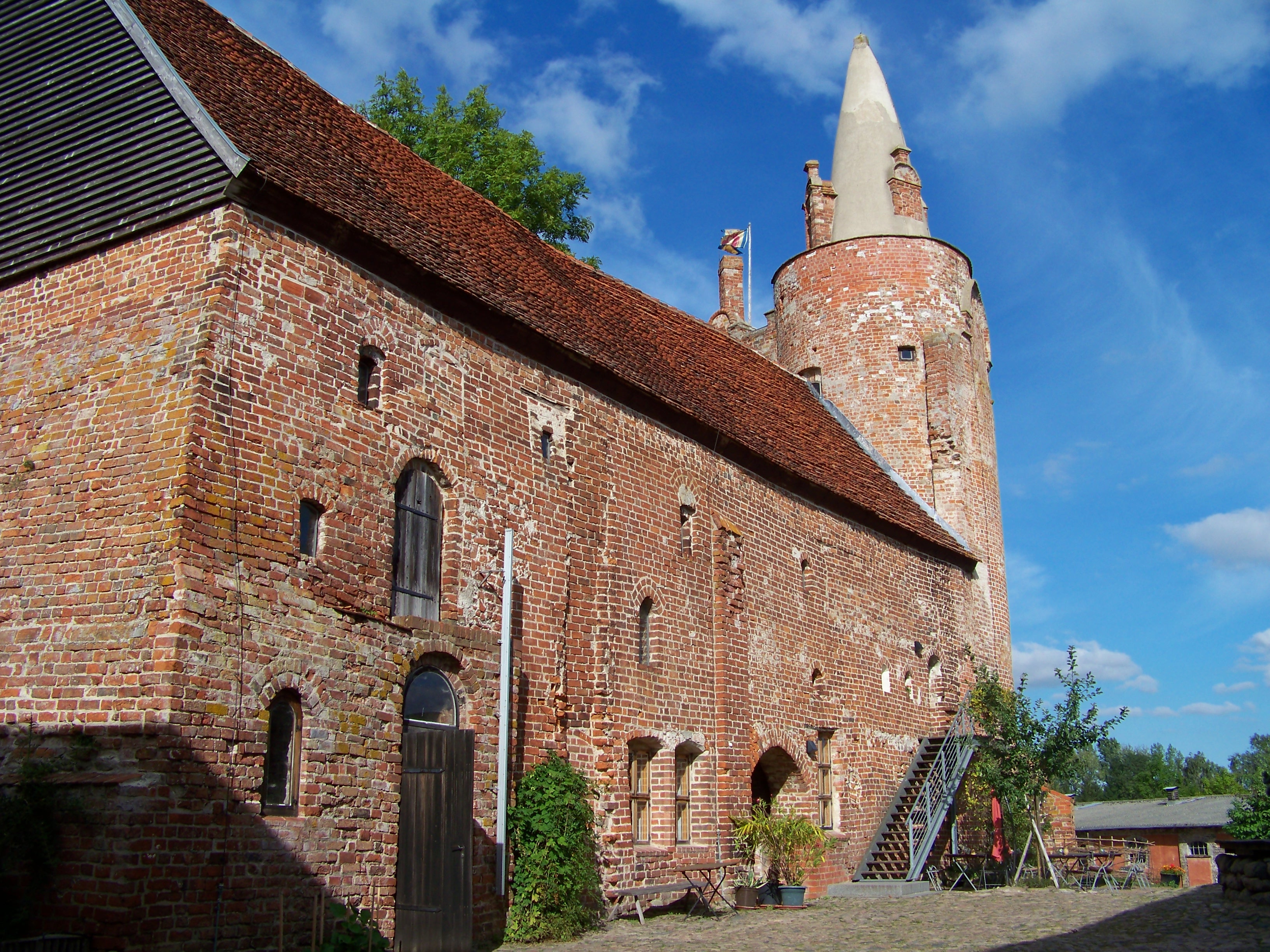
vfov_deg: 39.7
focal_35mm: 36
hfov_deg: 51.4
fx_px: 1321
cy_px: 476
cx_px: 635
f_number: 4
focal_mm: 5.85
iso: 64
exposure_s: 1/640
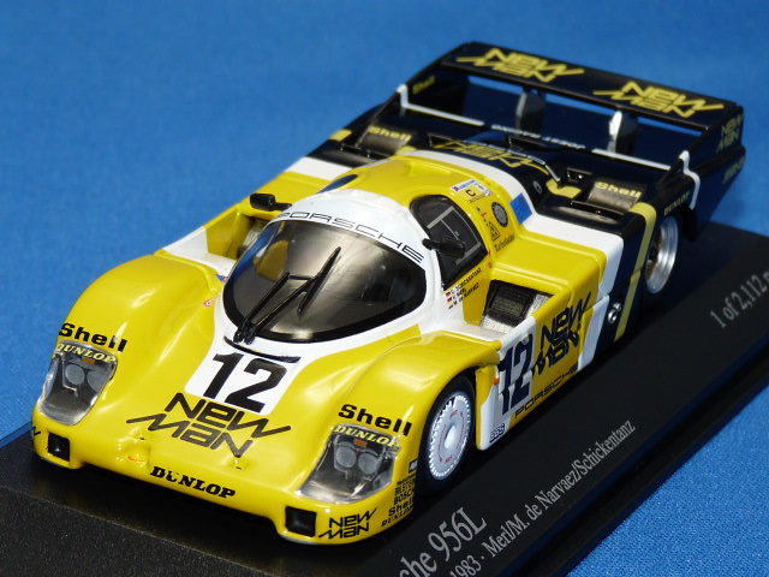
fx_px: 2977
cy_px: 288
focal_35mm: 134
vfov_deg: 11.1
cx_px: 384
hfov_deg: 14.7
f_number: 3.4
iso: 100
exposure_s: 1/40
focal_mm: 13.3
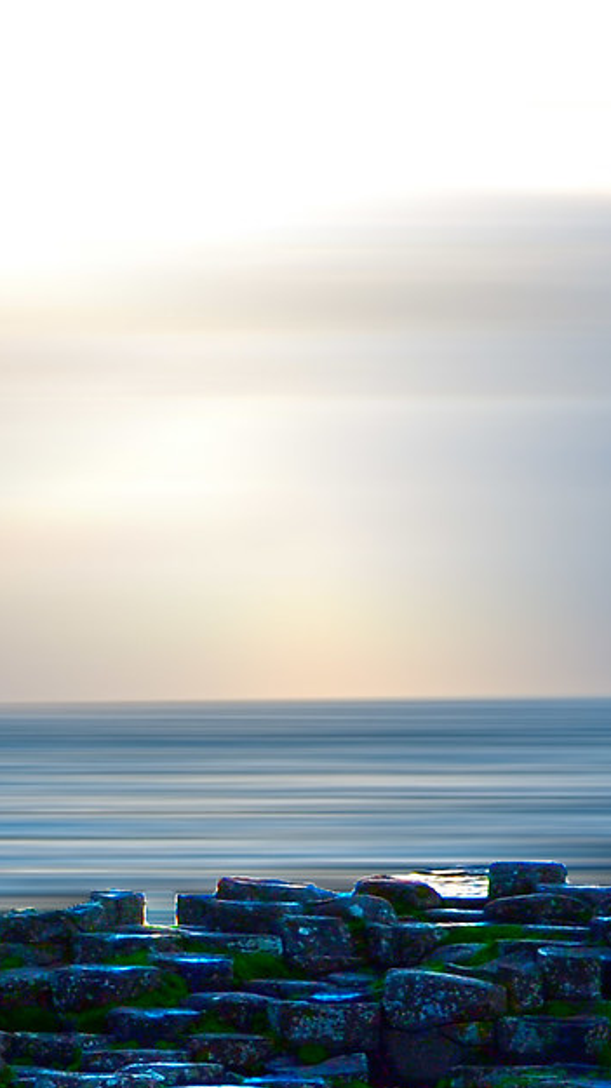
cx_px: -1034
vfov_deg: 11.0
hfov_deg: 5.9
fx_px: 5566
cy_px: 1175
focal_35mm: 193
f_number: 5.6
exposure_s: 1/125
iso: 200
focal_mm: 32
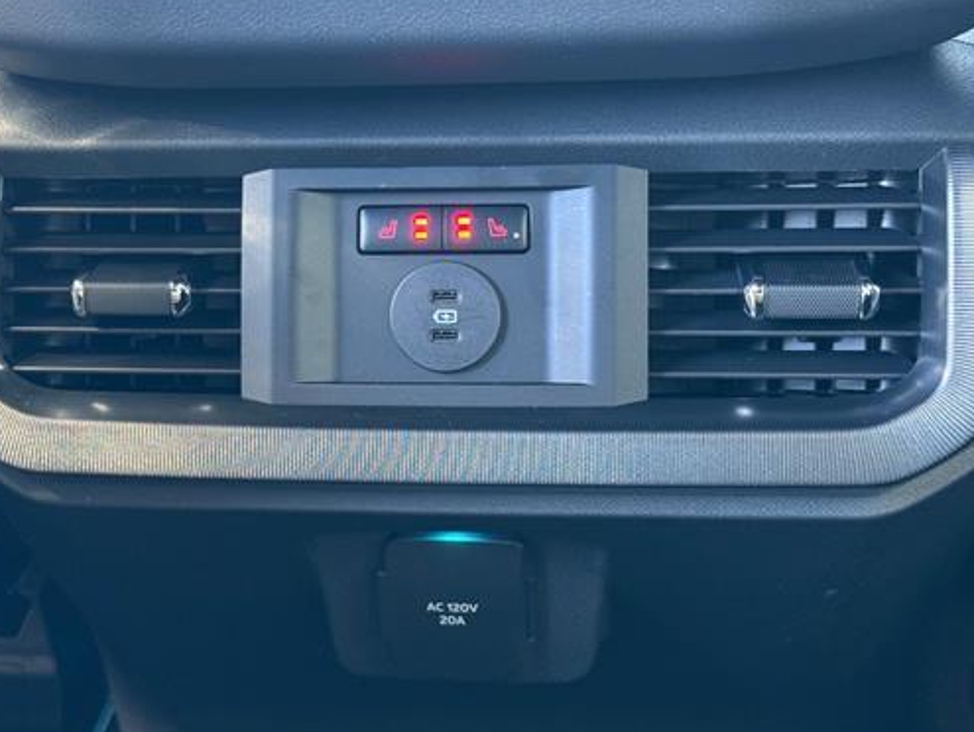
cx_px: 382
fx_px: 1746
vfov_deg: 23.7
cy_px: 327
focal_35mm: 62
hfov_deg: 31.1
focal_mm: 6.76
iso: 250
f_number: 1.78
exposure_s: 1/40
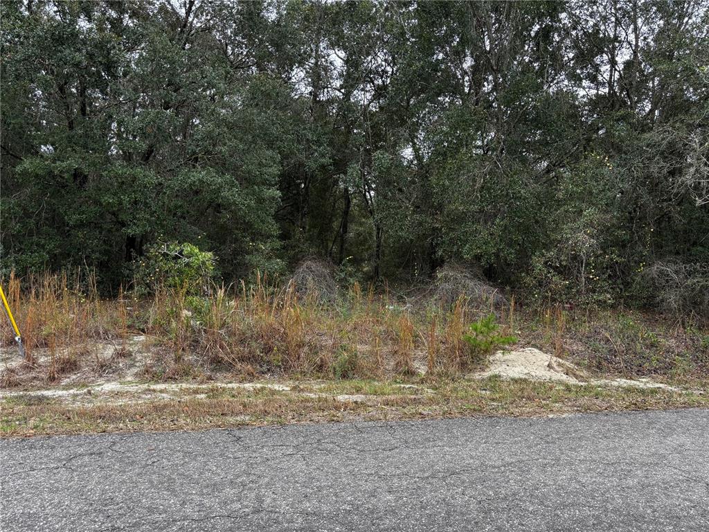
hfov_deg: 67.3
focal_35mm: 26
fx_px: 533
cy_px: 266
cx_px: 354
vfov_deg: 53.1
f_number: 1.6
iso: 50
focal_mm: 5.96
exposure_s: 1/328
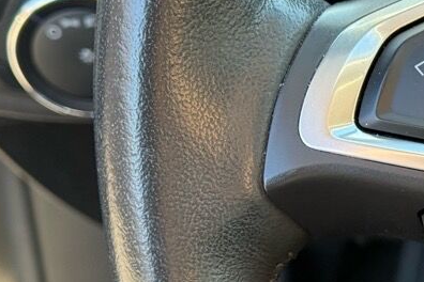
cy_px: 219
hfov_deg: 15.5
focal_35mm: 129
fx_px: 1519
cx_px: 457
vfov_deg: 10.6
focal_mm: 6.76
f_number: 1.78
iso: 125
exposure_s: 1/140
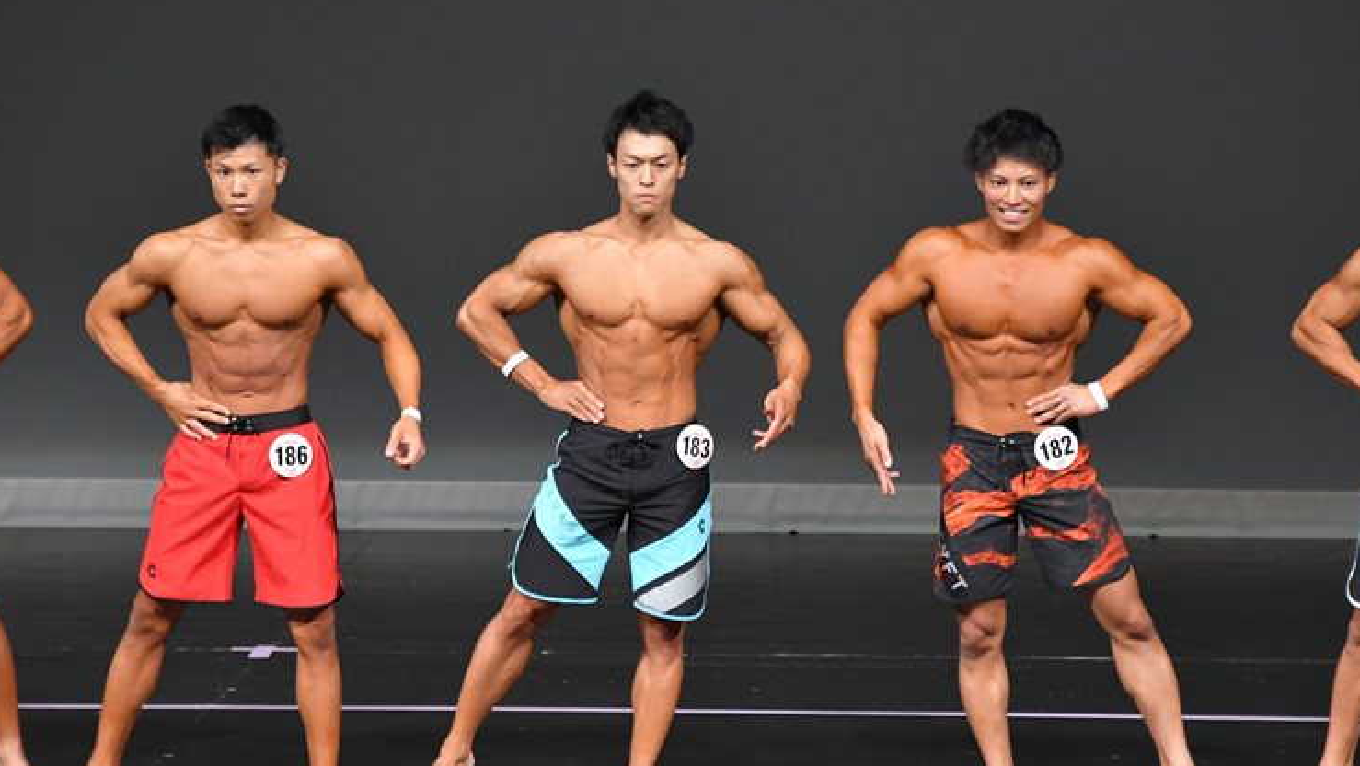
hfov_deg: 6.2
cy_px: 436
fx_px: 12480
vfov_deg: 3.5
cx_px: 673
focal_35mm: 346
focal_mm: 210
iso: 4000
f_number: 5.6
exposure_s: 1/400
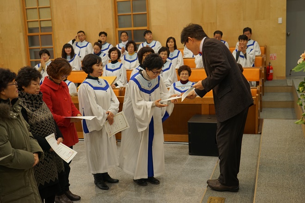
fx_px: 373
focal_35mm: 44
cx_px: 152
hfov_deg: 44.5
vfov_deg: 30.5
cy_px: 102
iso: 500
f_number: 4
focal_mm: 44
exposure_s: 1/80
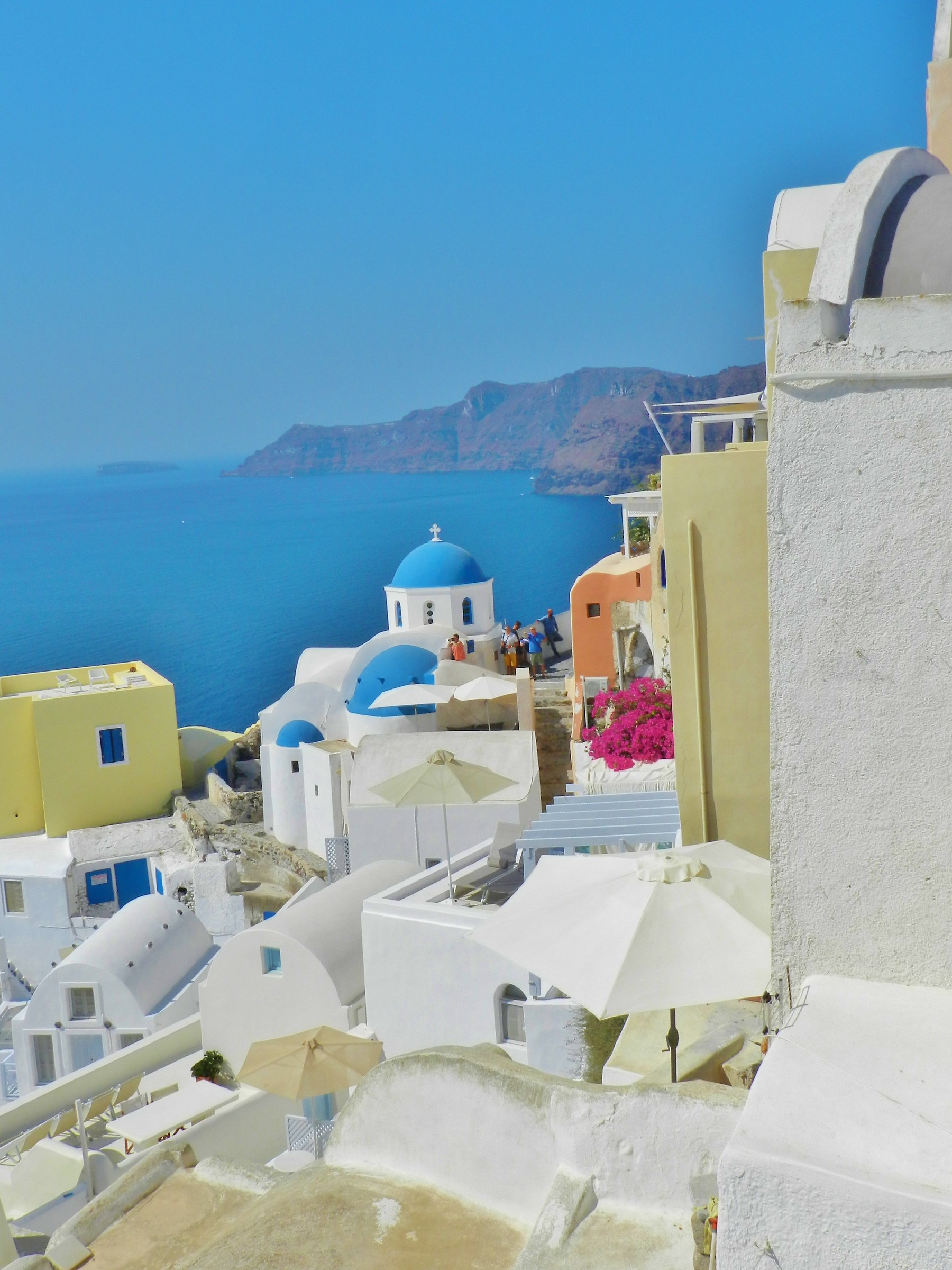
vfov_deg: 49.0
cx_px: 476
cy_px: 635
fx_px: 1393
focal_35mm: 38
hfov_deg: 37.7
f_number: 7.1
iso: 160
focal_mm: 6.7
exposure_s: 1/1000
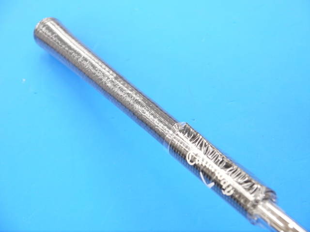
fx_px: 645
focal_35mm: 72
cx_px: 155
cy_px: 116
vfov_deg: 20.4
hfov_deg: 27.0
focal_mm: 36
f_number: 5.3
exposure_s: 1/80
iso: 640
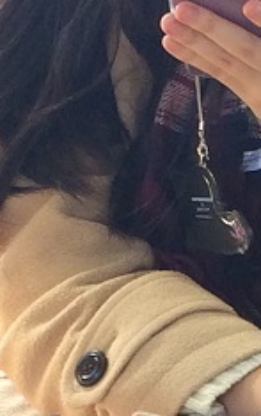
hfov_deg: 6.1
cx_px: 250
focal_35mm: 217
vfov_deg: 9.5
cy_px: 487
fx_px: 2461
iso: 64
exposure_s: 1/120
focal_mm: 4.12
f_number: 2.2
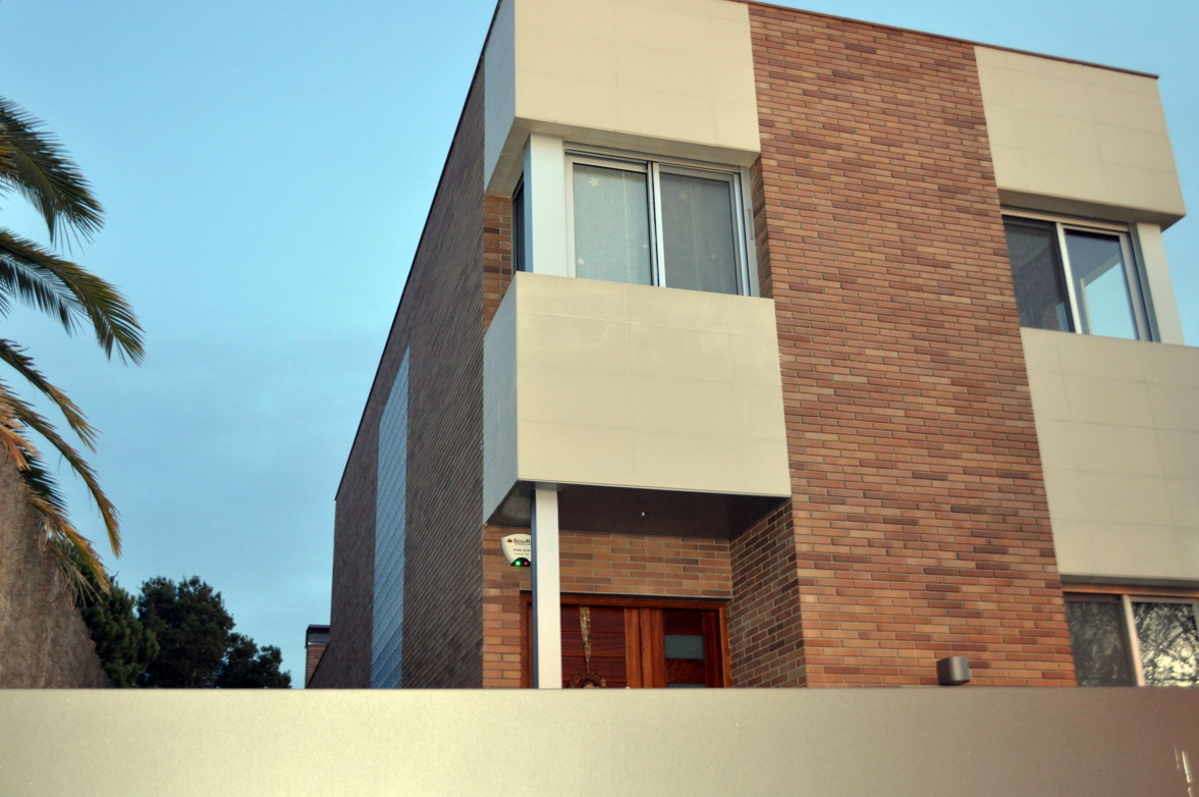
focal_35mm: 38
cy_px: 430
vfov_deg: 35.0
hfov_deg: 50.7
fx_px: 1264
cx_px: 622
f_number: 3.8
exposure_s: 1/10
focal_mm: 22
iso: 800
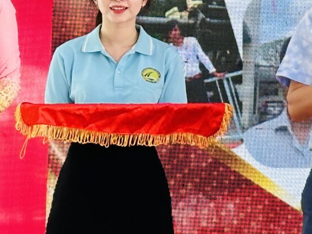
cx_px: 703
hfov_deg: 8.4
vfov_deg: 6.7
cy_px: 59
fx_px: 1982
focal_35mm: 220
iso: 50
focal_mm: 6.86
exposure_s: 1/158
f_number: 1.78
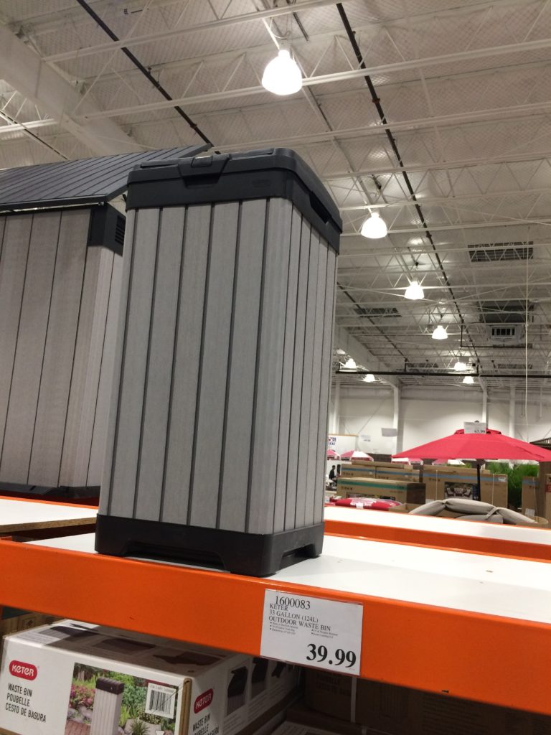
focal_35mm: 29
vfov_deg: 61.7
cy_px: 368
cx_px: 276
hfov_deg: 48.2
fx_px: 615
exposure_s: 1/33
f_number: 2.2
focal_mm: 4.15
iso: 64
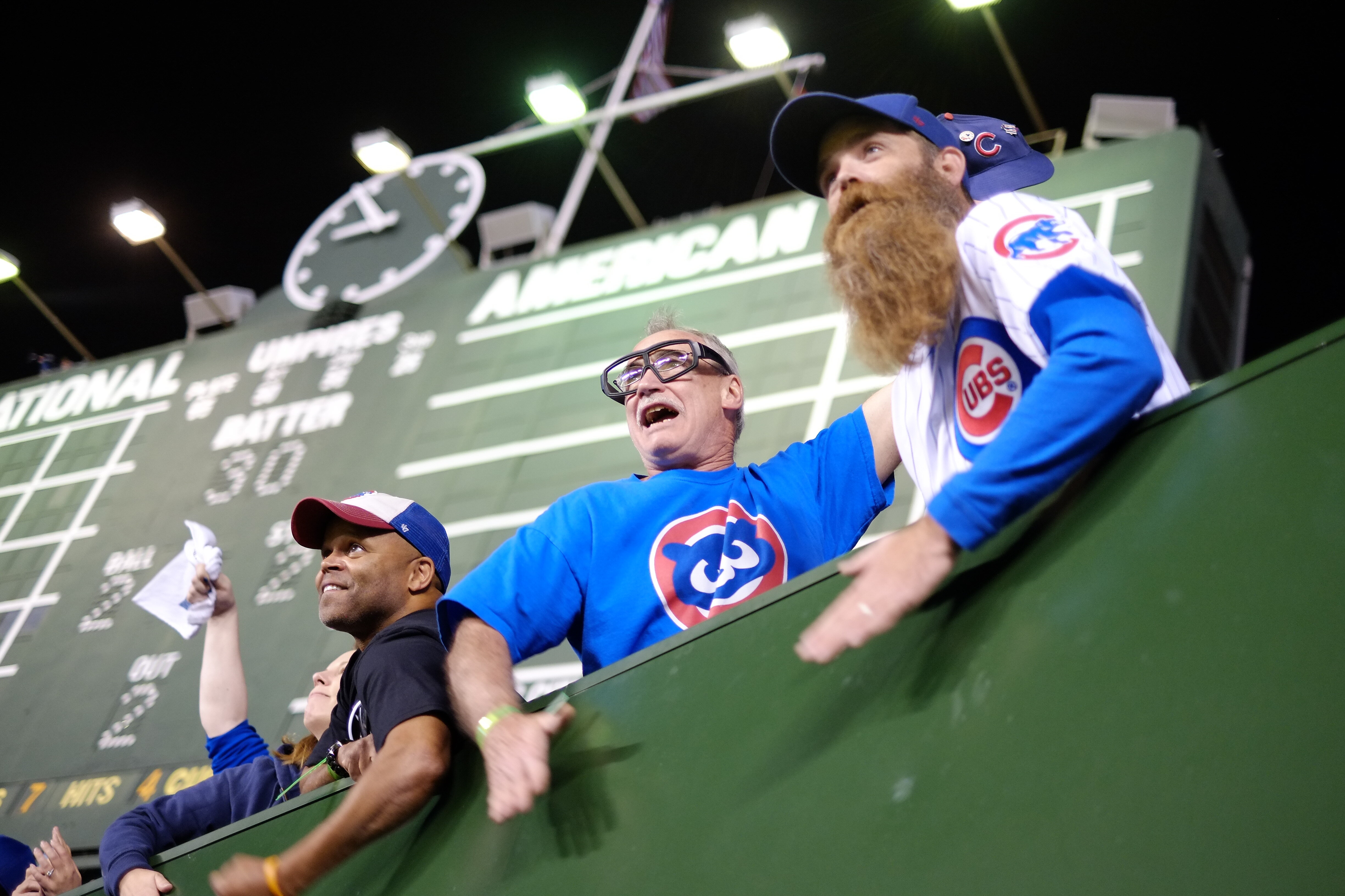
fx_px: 1980
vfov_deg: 25.5
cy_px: 448
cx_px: 672
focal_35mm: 53
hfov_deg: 37.5
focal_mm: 35
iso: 1000
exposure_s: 1/250
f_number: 1.4
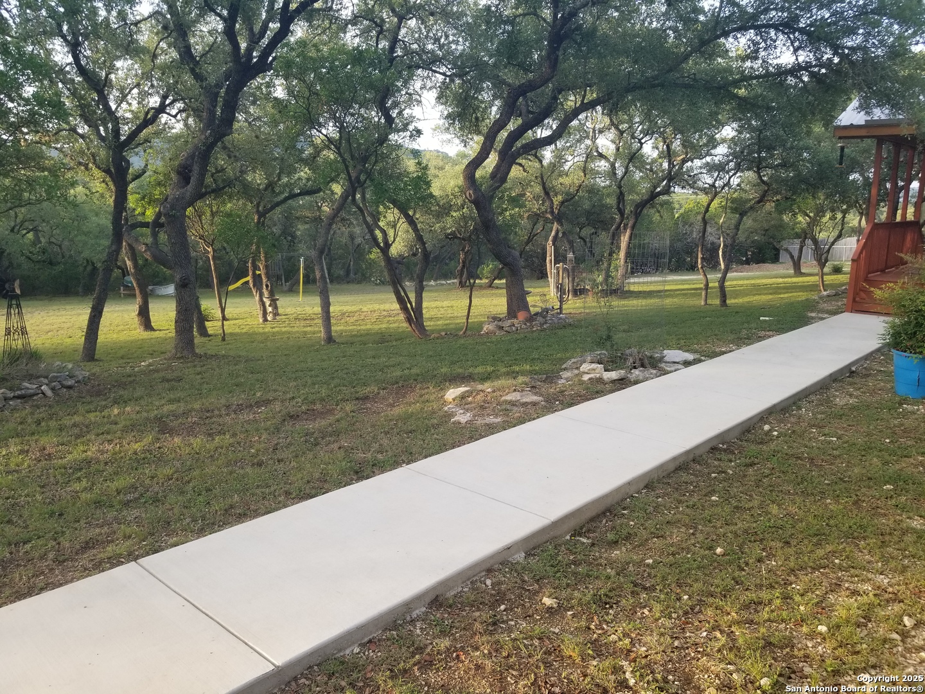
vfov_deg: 53.1
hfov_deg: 67.3
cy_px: 347
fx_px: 695
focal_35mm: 26
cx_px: 462
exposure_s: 1/182
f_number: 1.7
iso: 50
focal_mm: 4.25
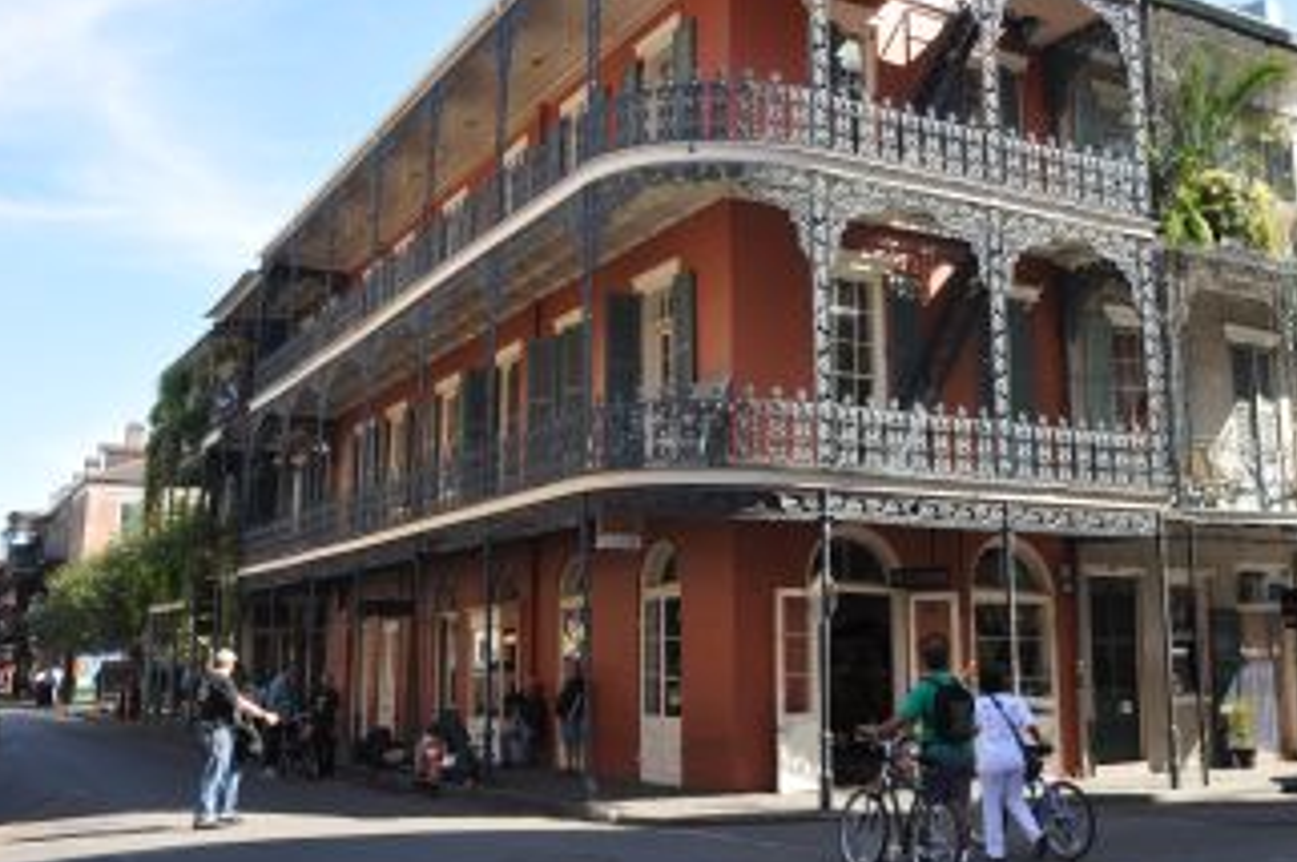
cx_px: 785
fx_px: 1476
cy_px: 358
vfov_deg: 32.5
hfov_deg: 47.1
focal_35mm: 41
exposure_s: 1/100
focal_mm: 22
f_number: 10
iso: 200
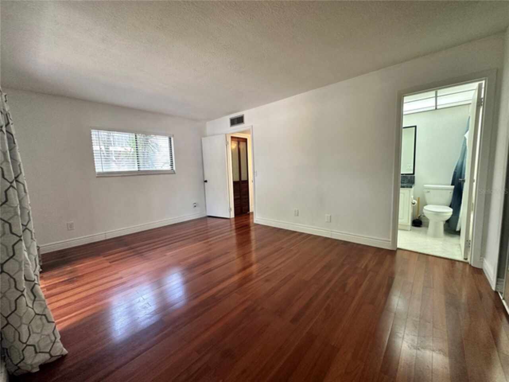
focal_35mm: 14
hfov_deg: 102.1
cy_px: 191
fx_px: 206
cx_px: 254
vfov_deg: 85.7
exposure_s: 1/120
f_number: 2.2
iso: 250
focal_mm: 2.22
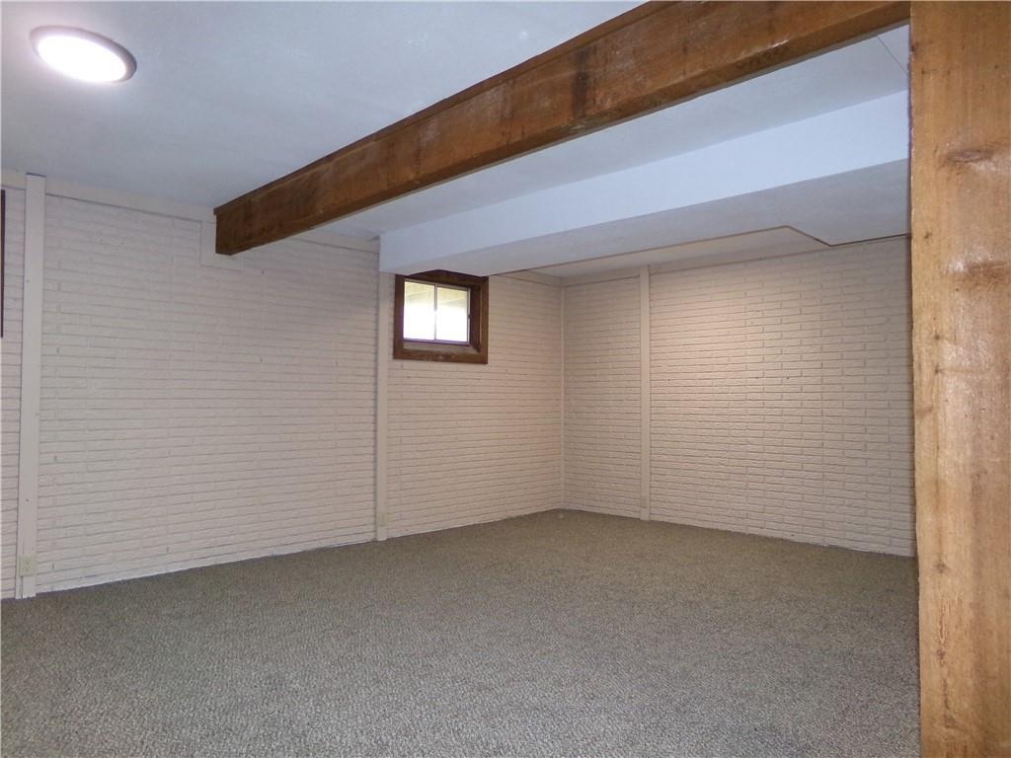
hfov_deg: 71.6
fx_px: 701
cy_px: 379
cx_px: 506
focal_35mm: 24
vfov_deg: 56.8
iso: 433
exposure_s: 1/34
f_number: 3.7
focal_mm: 4.3
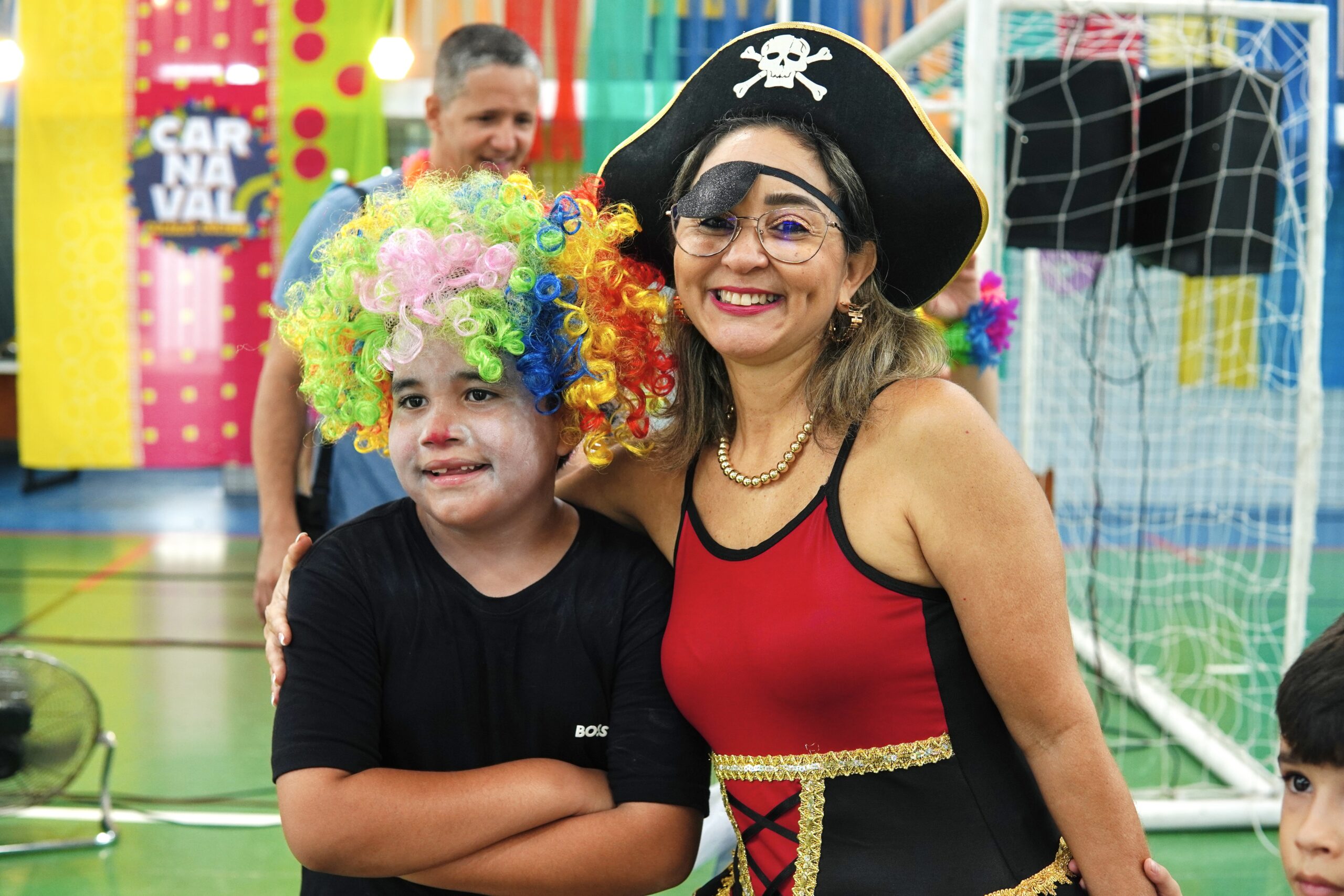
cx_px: 672
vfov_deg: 29.9
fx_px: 1680
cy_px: 448
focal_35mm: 45
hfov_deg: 43.6
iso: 640
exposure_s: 1/400
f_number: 3.2
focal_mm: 30
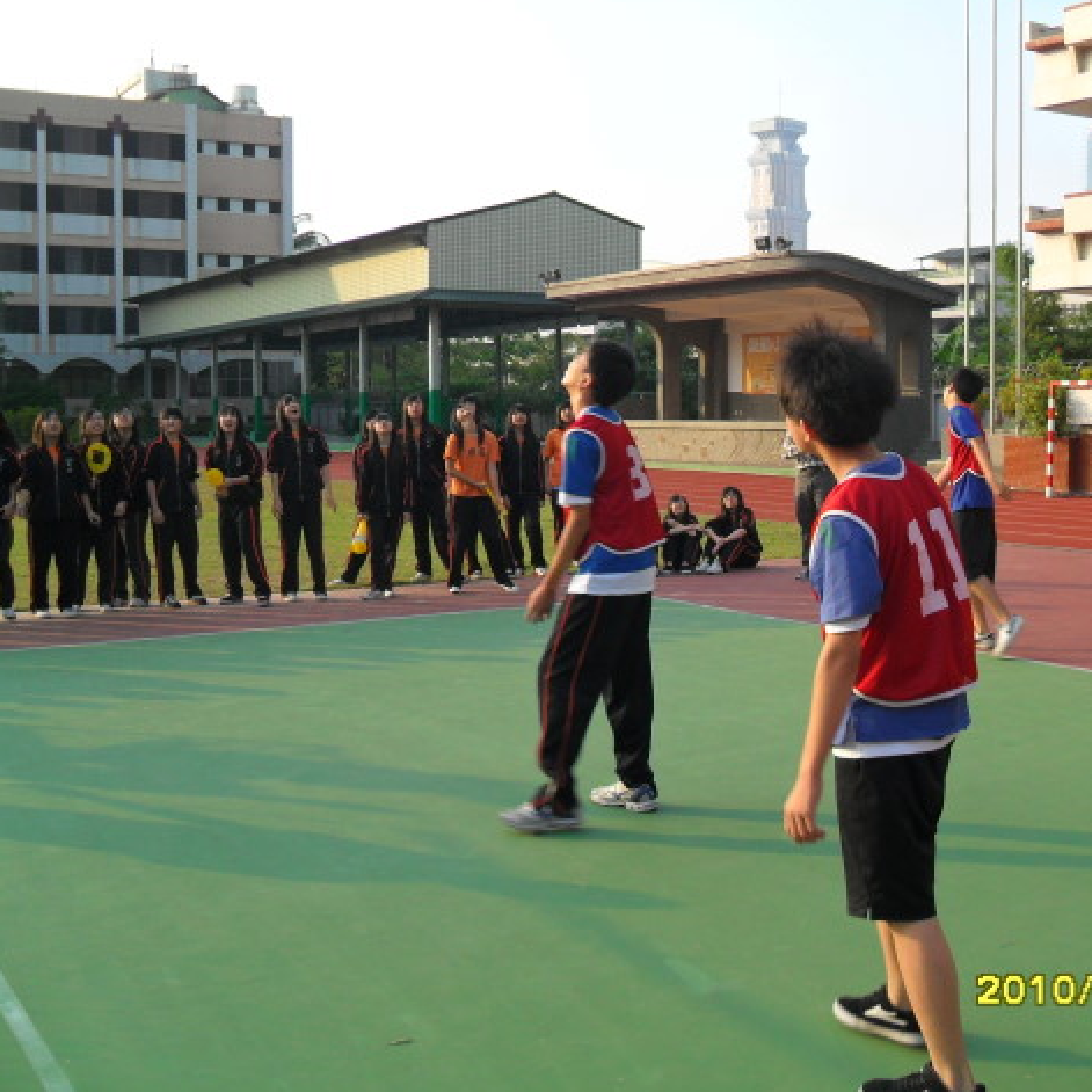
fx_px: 1499
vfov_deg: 40.0
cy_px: 540
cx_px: 737
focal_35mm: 42
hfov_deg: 39.5
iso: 100
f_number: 8.9
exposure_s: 1/60
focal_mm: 6.2
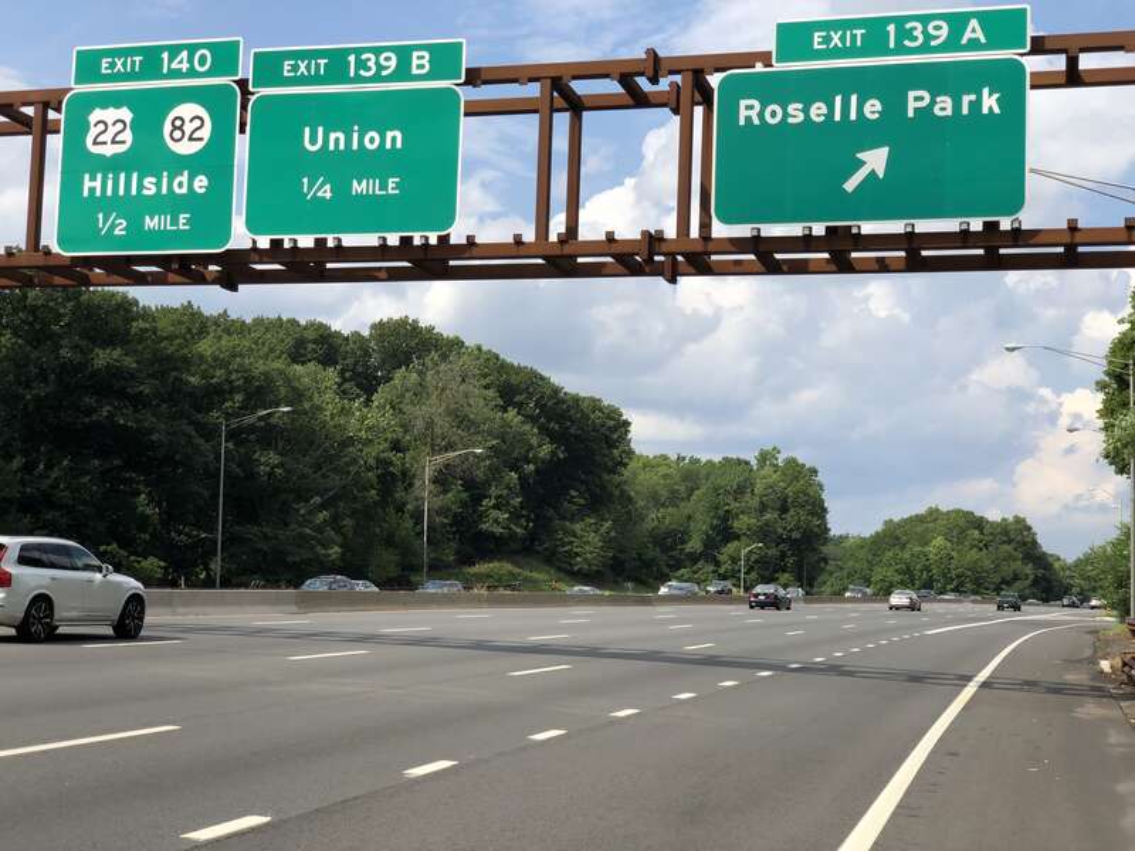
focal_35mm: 52
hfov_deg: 36.8
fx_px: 1705
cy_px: 426
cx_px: 568
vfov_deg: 28.0
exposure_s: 1/1245
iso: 16
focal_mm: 6
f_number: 2.4
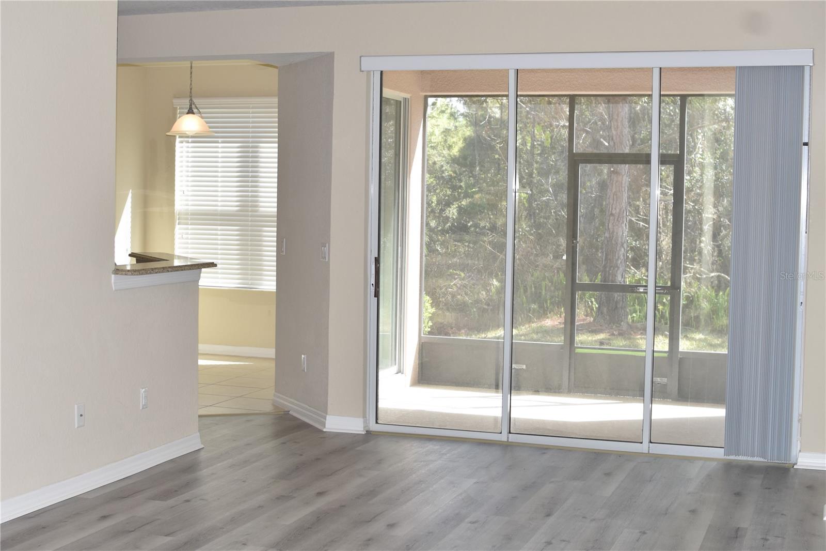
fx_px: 1204
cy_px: 276
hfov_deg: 37.9
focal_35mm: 52
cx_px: 413
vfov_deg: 25.7
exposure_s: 1/200
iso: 400
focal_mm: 35
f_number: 5
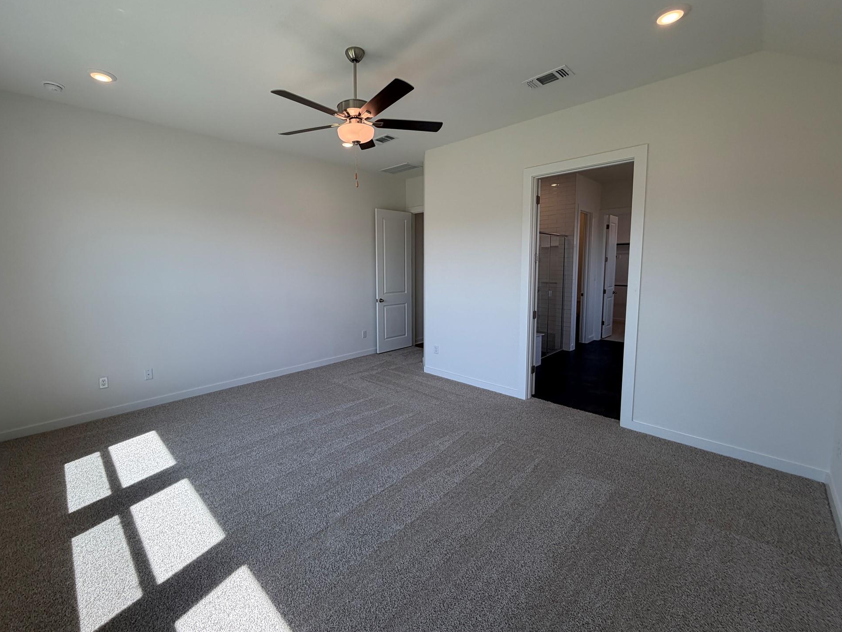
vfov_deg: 81.7
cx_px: 397
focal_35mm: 15
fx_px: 365
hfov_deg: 98.1
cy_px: 297
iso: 40
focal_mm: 2.22
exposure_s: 1/182
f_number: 2.2
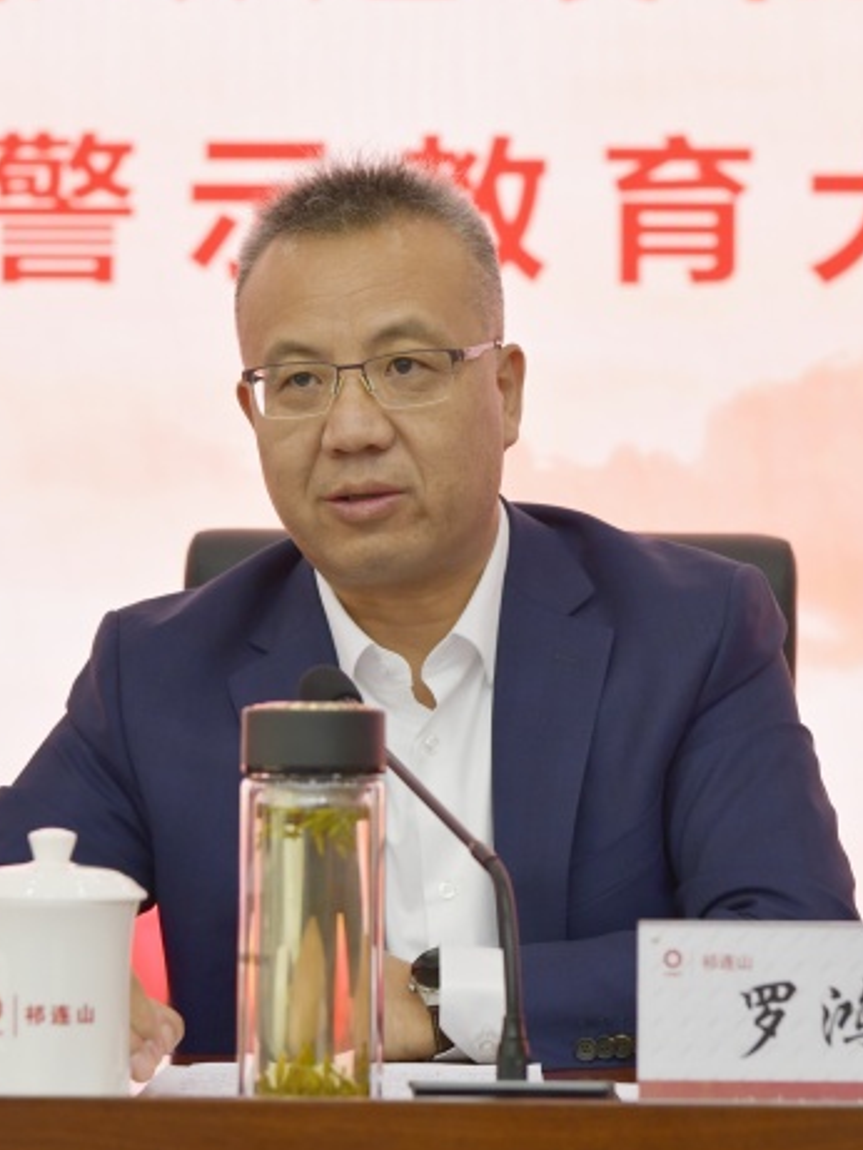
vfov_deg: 20.2
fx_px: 3223
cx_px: 496
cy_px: 584
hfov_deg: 15.2
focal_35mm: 97
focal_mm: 62
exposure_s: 1/125
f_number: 5.6
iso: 800
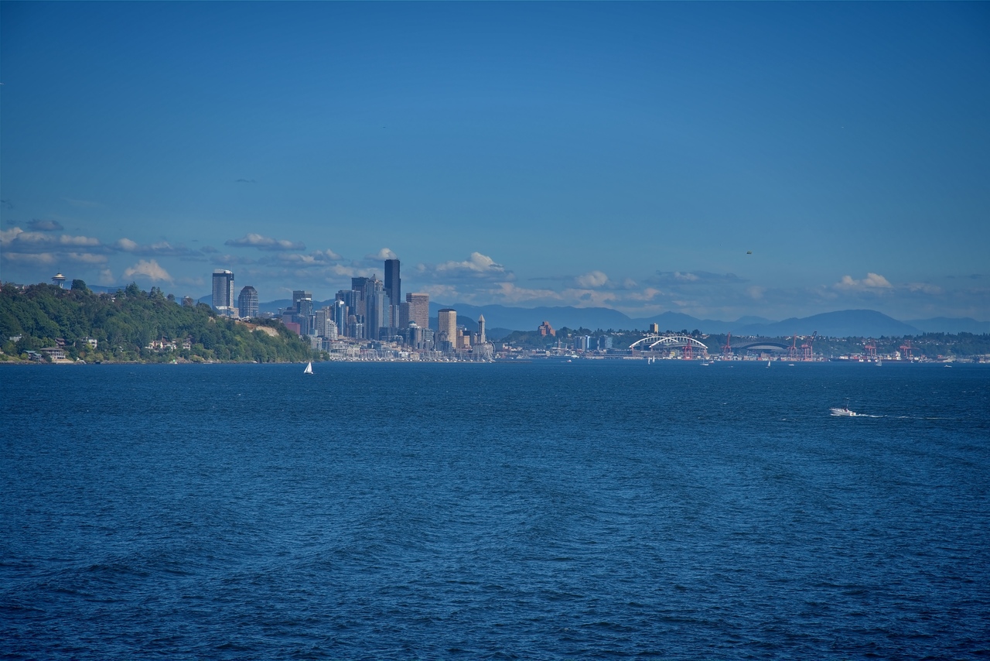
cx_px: 495
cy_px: 330
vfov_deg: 11.4
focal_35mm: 120
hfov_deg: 17.1
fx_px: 3301
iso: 100
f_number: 9
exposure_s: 1/320
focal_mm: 120
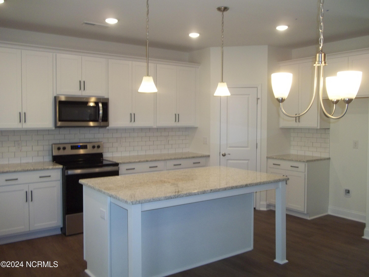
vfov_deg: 44.2
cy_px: 138
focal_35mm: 32
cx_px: 184
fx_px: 341
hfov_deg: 56.8
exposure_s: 1/80
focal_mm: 5.7
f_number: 2.9
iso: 160
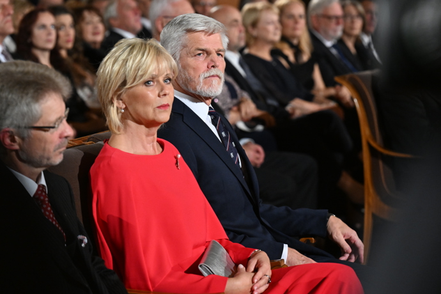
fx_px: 1837
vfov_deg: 9.1
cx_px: 220
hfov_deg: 13.7
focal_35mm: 150
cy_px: 147
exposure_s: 1/200
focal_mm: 150
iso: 5000
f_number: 5
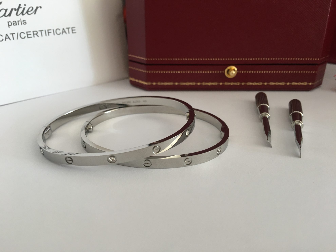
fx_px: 281
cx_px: 168
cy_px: 126
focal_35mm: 29
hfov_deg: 61.7
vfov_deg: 48.2
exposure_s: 1/33
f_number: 2.2
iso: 50
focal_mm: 4.15
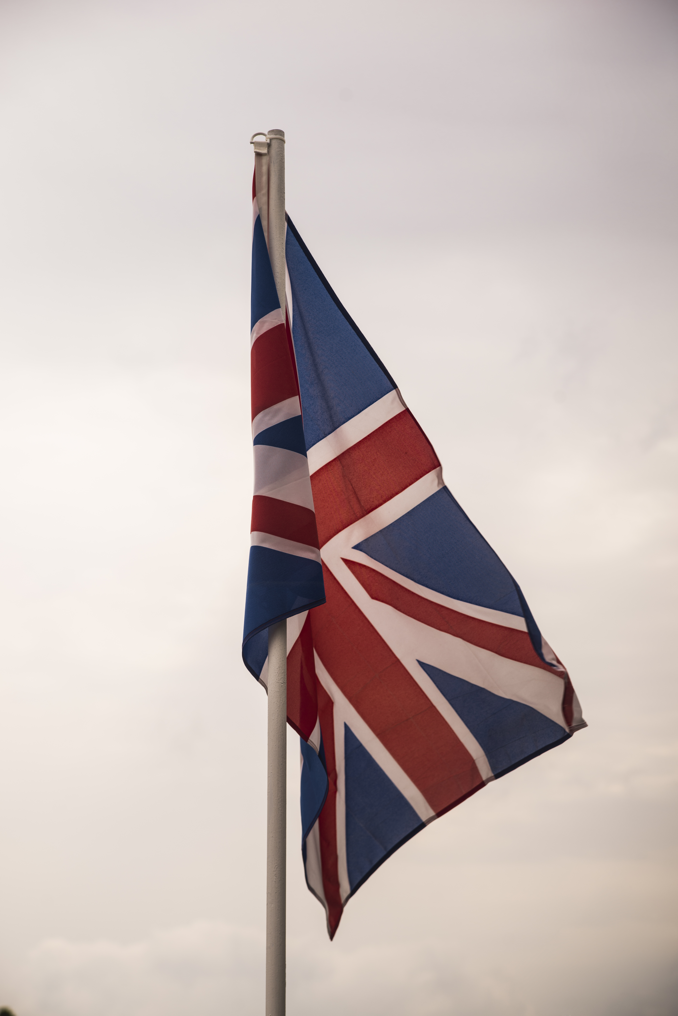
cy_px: 508
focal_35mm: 75
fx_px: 2117
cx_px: 339
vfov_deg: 27.0
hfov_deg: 18.2
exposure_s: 1/500
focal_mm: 75
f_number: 5.6
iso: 50
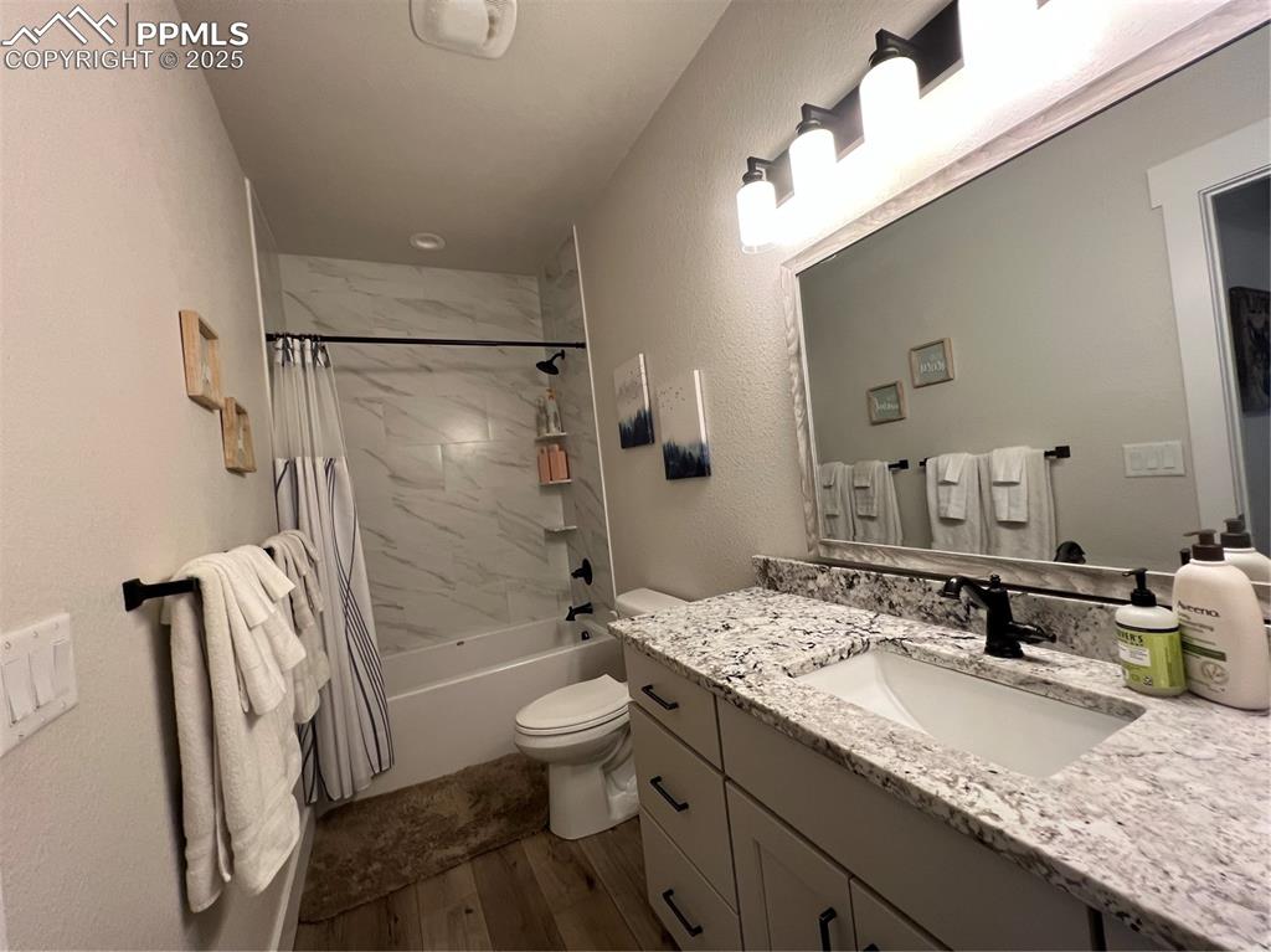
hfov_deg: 106.2
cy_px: 476
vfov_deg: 89.9
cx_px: 636
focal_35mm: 13
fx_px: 477
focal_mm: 1.57
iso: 200
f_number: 1.8
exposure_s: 1/120
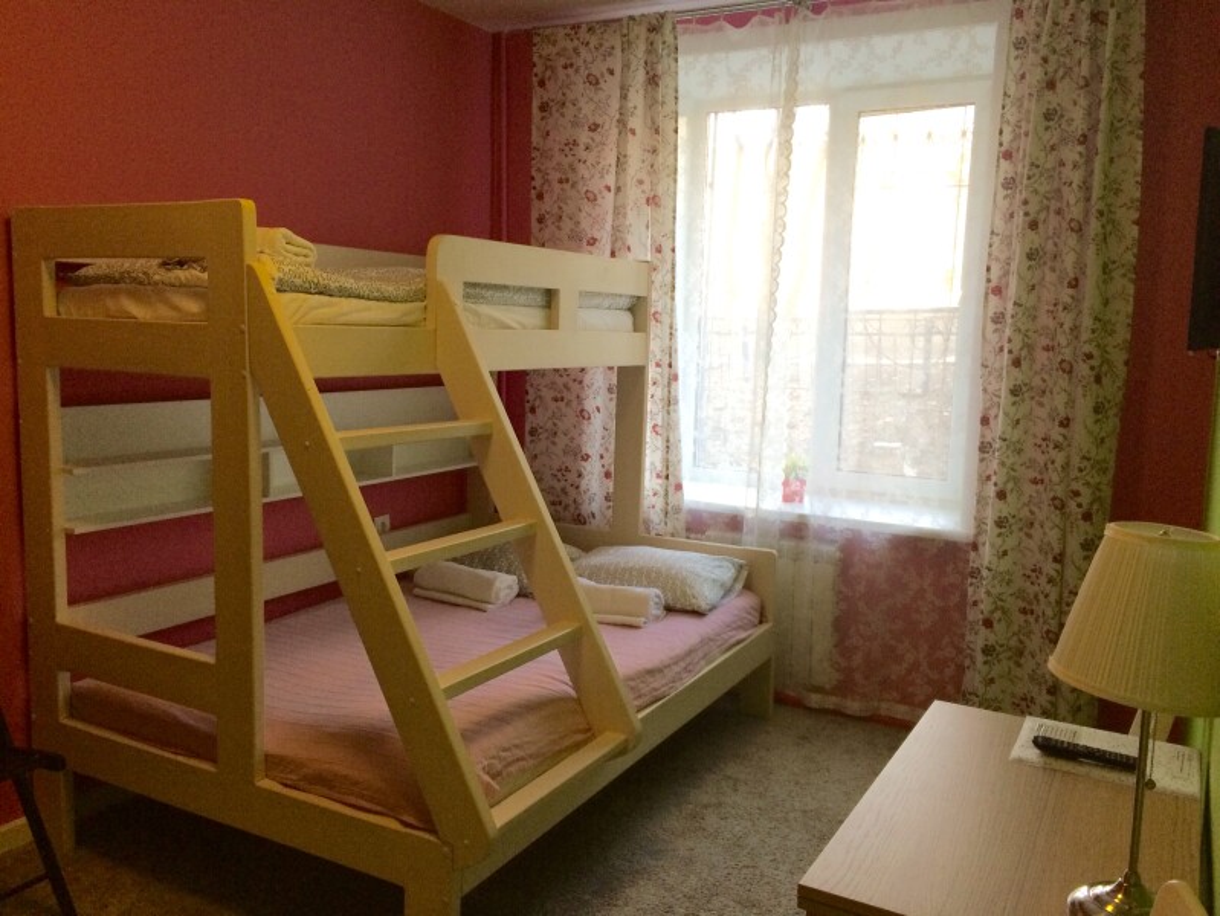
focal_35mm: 29
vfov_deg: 48.3
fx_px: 1023
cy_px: 458
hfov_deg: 61.6
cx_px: 610
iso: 64
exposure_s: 1/33
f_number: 2.2
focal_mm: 4.15
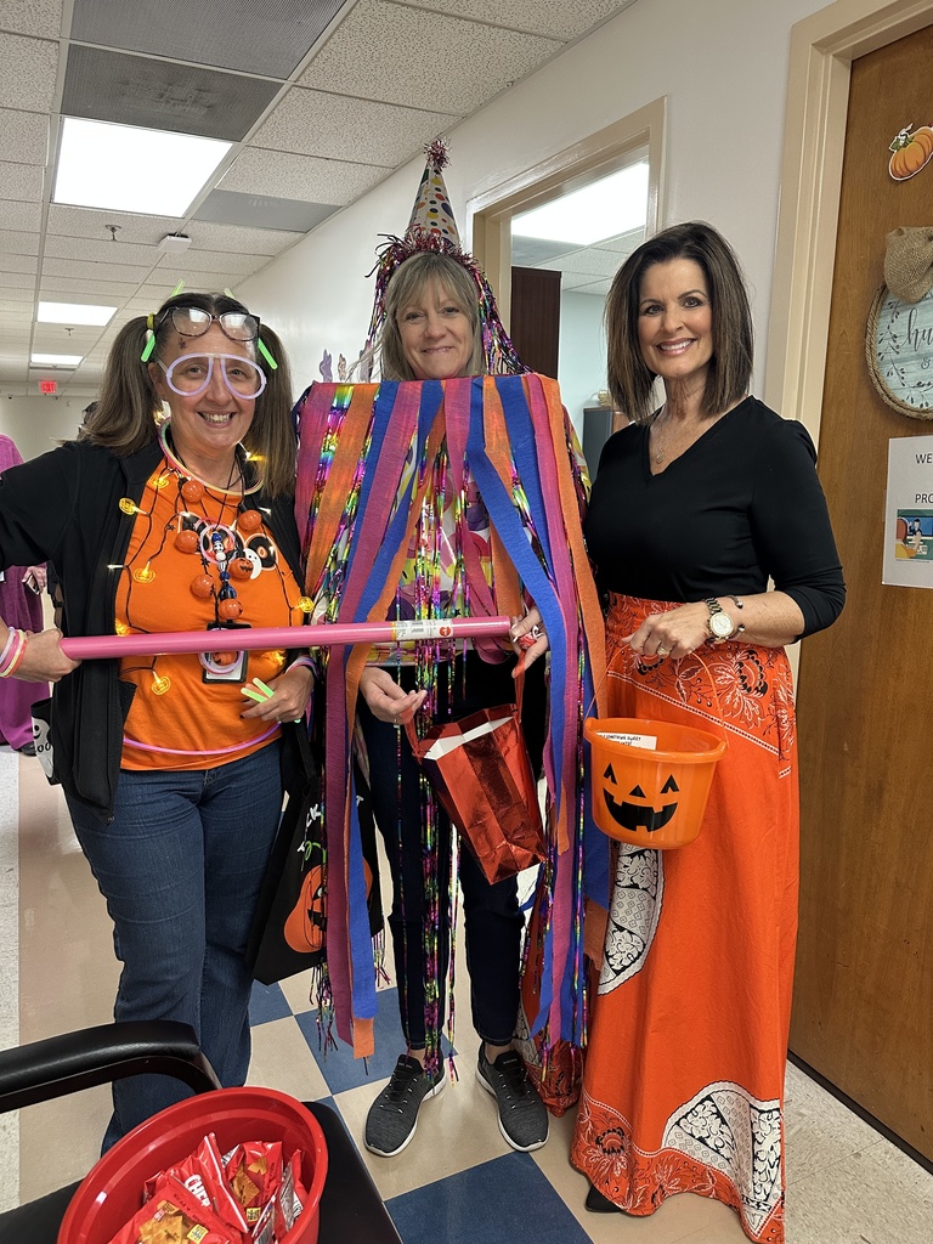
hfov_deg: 56.8
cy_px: 622
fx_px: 862
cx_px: 466
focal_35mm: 24
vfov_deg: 71.6
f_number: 1.78
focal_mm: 6.86
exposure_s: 1/60
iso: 320
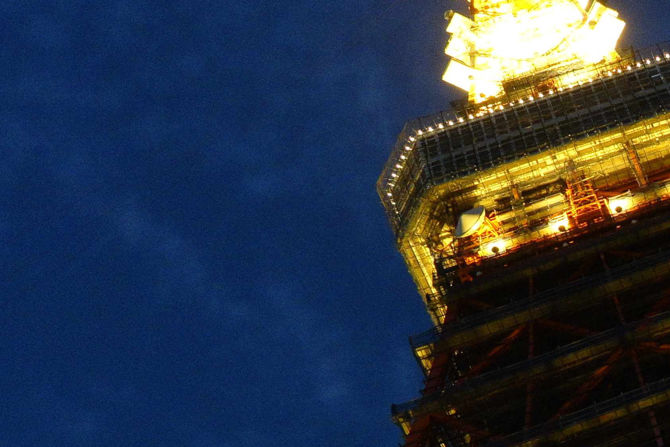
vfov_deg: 17.3
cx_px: 999
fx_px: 1451
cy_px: 388
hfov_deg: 21.8
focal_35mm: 78
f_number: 5.6
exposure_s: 1/4
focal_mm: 8.8
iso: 800
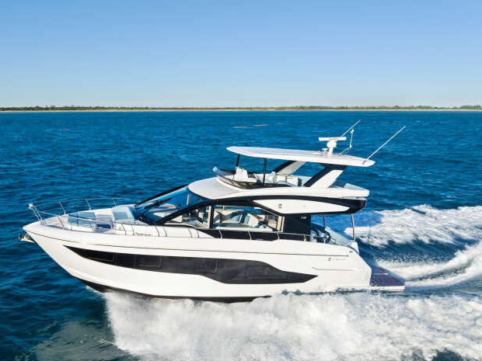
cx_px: 206
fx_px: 432
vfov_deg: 45.4
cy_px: 196
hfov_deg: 58.1
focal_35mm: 31
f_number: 4.5
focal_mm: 12.29
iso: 200
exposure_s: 1/200
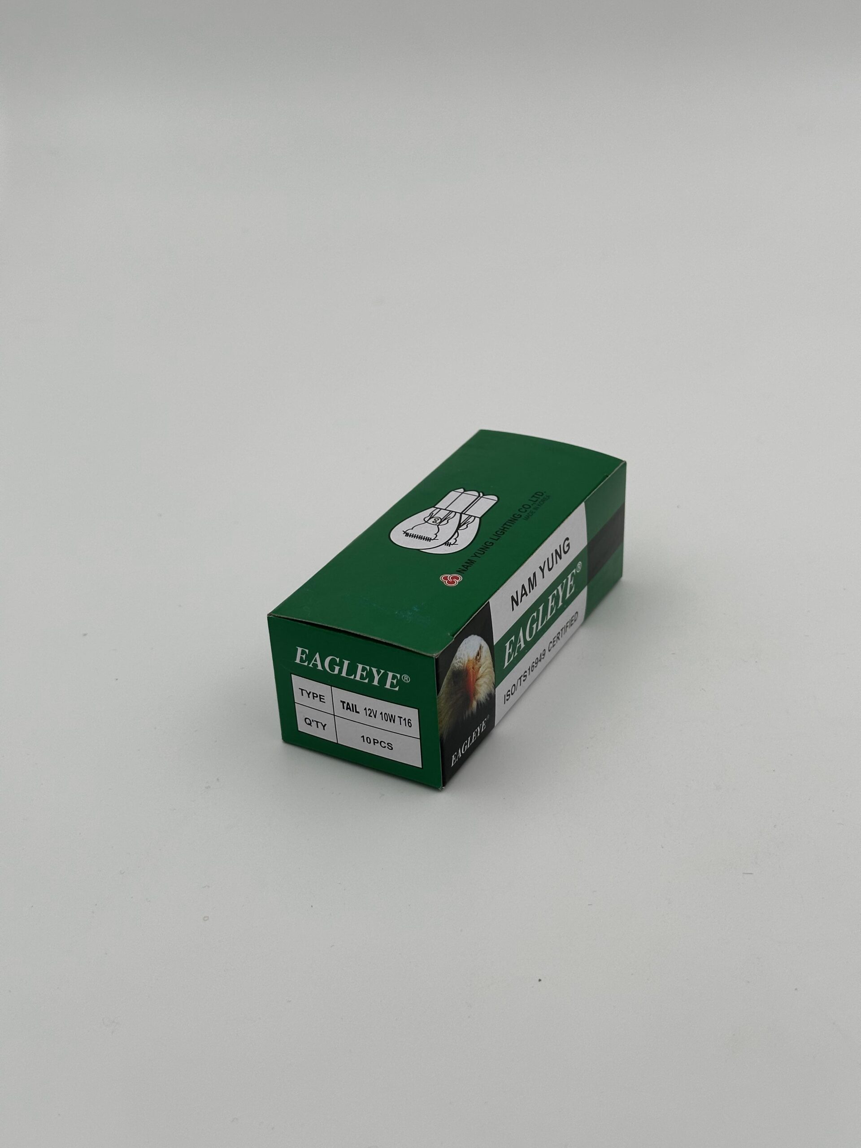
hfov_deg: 30.3
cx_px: 430
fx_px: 1592
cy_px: 574
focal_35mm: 48
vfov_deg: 39.7
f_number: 1.78
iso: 64
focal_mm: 6.86
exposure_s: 1/858
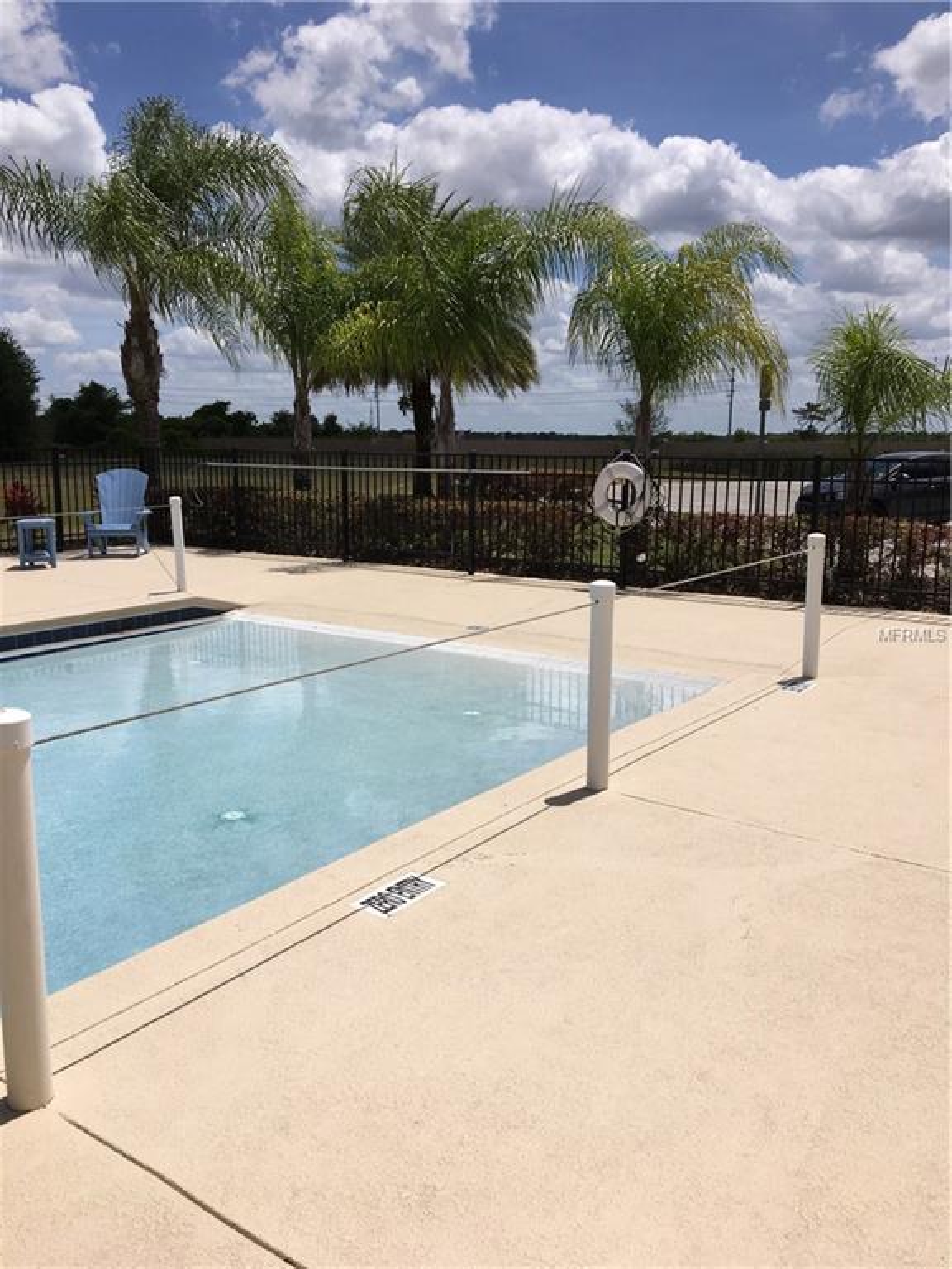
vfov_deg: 61.7
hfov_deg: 48.2
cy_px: 634
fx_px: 1063
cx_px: 476
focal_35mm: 29
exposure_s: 1/4525
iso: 25
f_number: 2.2
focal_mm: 4.15
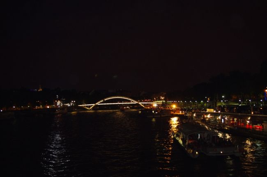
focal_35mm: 46
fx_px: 341
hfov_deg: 42.8
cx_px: 134
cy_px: 88
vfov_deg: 29.1
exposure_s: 1/25
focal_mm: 30.63
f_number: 4
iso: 1600
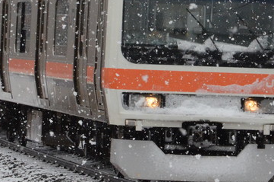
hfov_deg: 5.9
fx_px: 2650
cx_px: 177
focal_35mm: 349
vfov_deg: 3.9
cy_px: 13
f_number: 10
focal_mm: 70
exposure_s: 1/1600
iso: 1600
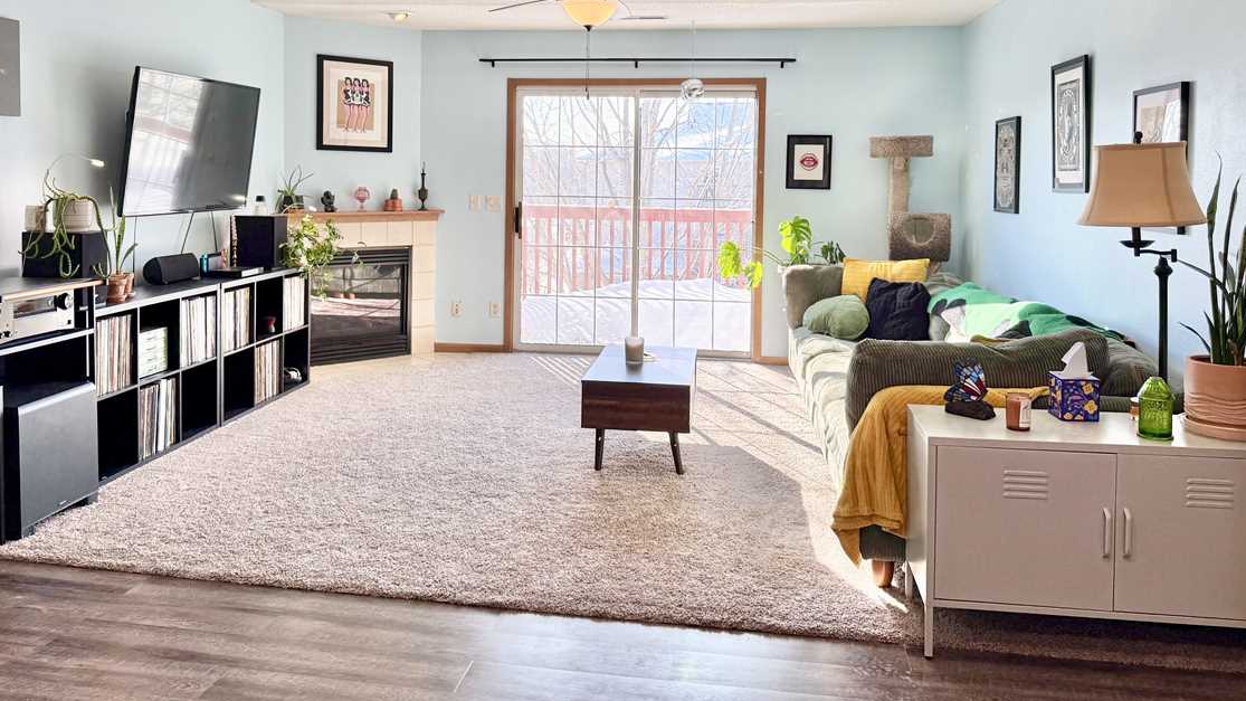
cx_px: 590
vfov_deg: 38.2
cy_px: 195
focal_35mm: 30
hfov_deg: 64.3
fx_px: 991
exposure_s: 1/296
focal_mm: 6.76
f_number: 1.78
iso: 100
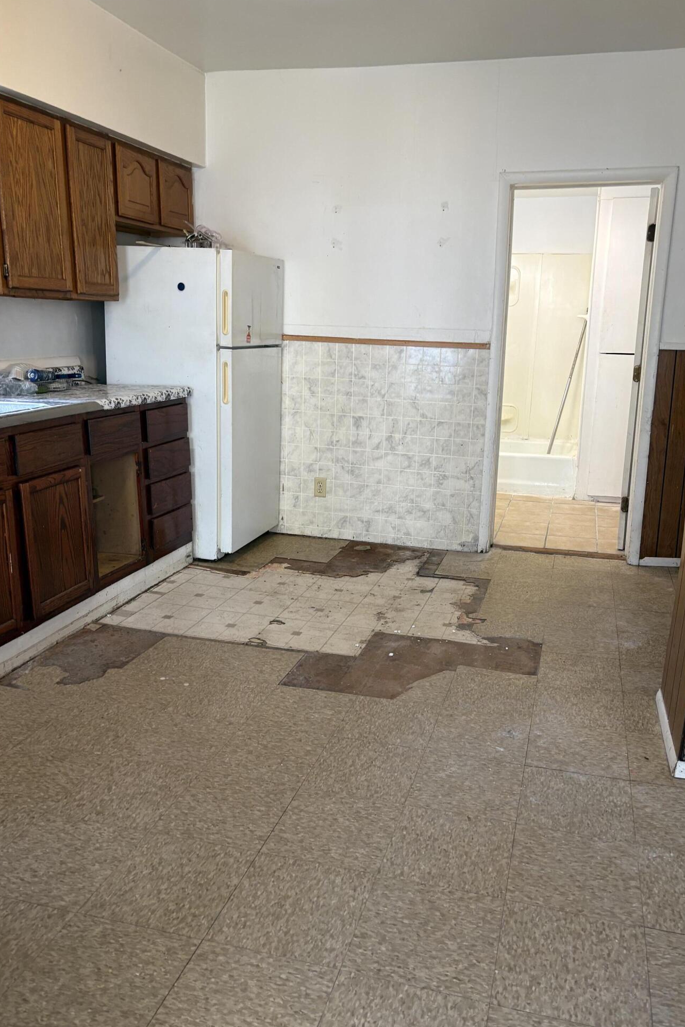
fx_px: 799
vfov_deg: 65.5
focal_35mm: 28
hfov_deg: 46.3
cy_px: 524
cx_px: 376
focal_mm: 5.96
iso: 125
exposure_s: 1/88
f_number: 1.6
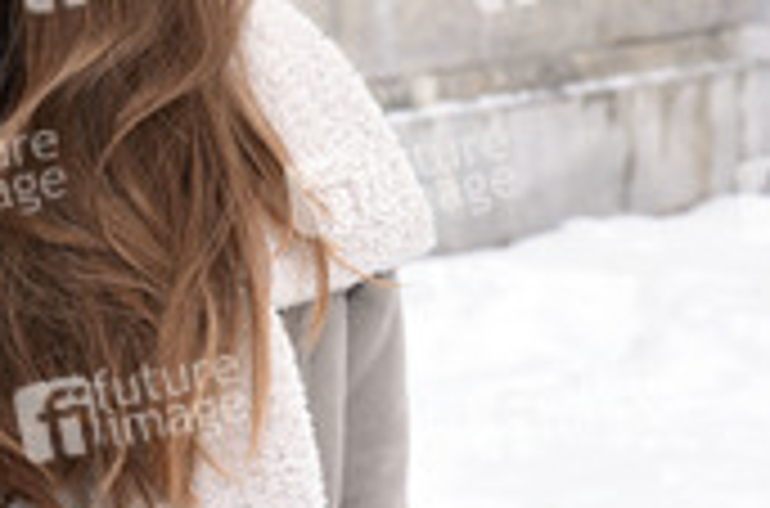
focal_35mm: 164
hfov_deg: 12.4
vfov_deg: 8.2
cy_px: -153
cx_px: 11
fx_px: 3498
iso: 500
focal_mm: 62
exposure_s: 1/160
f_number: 10
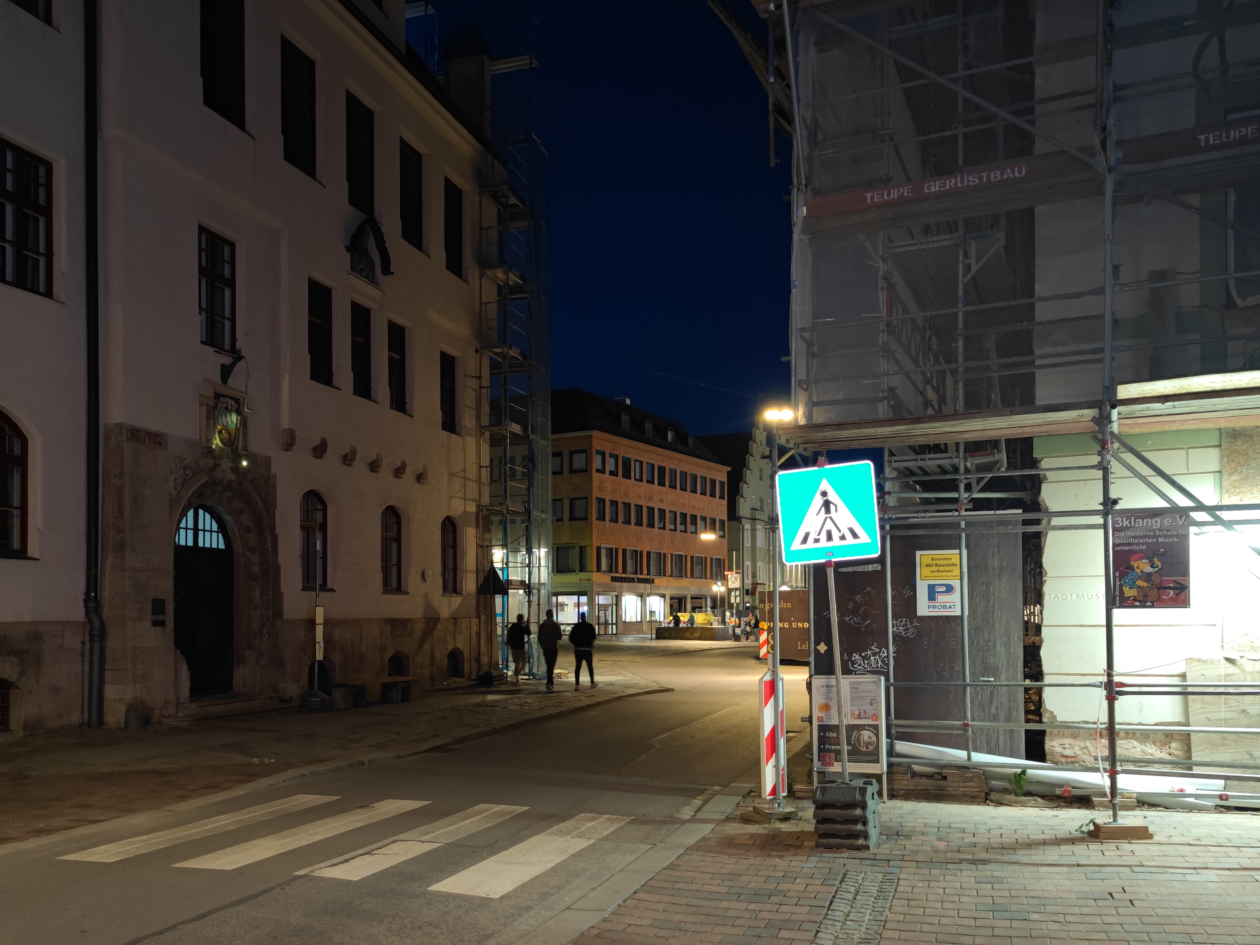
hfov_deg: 36.7
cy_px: 603
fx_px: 1893
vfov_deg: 27.9
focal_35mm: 52
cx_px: 512
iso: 440
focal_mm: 7.59
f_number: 1.95
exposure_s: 1/8
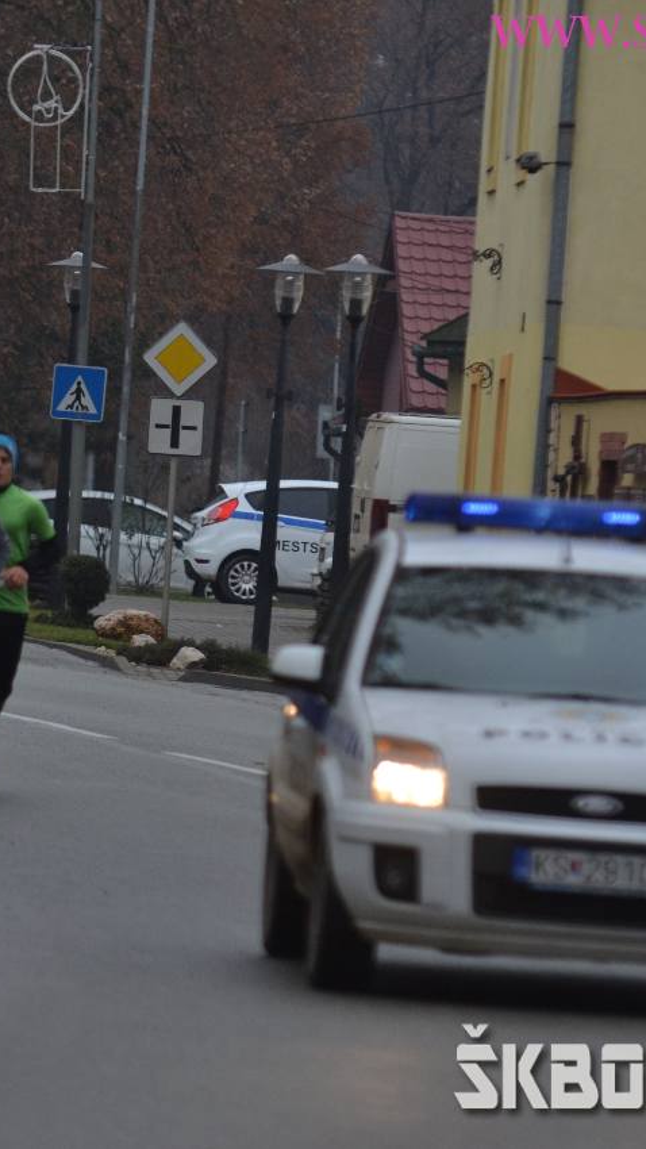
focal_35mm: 473
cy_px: 575
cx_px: 53
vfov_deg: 4.6
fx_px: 14407
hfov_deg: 2.6
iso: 400
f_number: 3.5
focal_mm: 200
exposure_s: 1/800
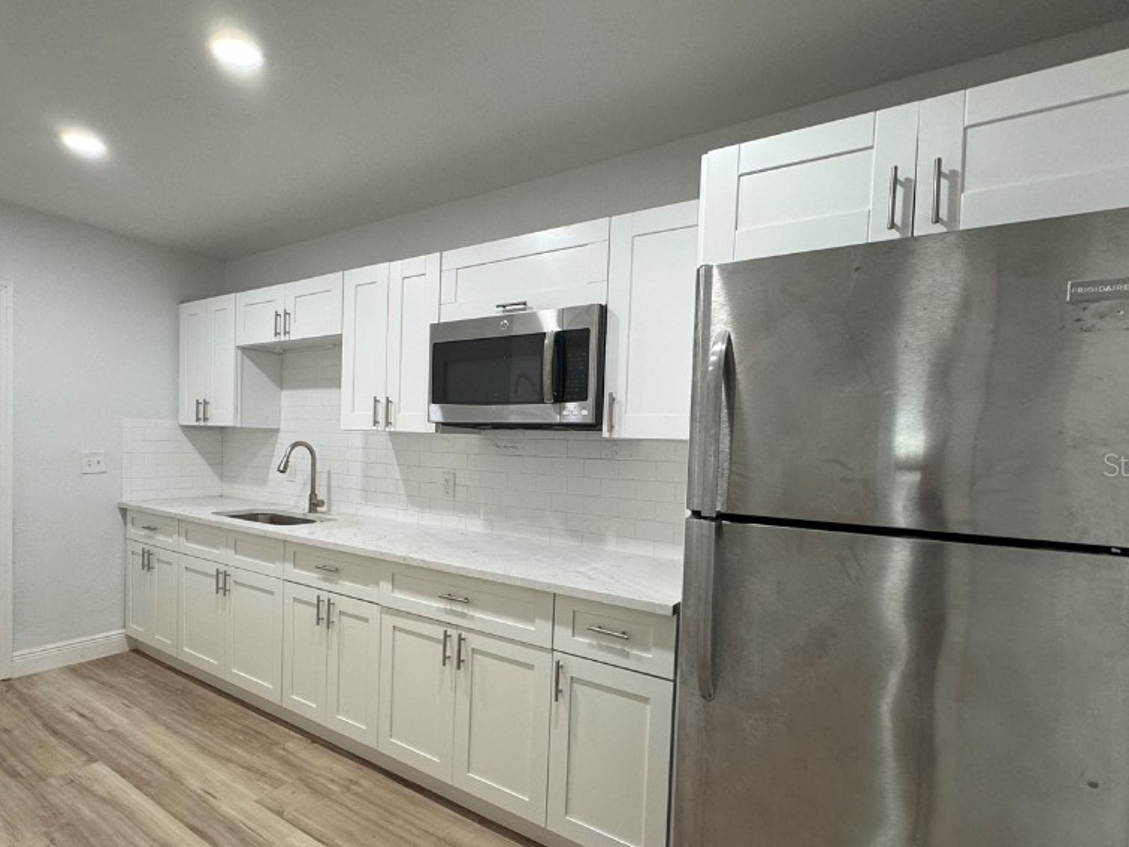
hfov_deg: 84.1
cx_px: 479
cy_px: 464
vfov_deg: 68.5
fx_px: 620
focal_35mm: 19
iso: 200
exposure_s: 1/120
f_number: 2.2
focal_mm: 2.22
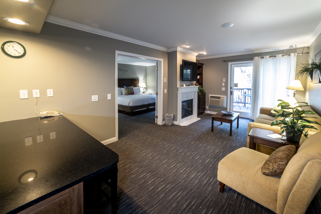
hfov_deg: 104.2
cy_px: 107
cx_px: 160
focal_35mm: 14
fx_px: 125
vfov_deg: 81.2
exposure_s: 1.6
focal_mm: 14
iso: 100
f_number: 11
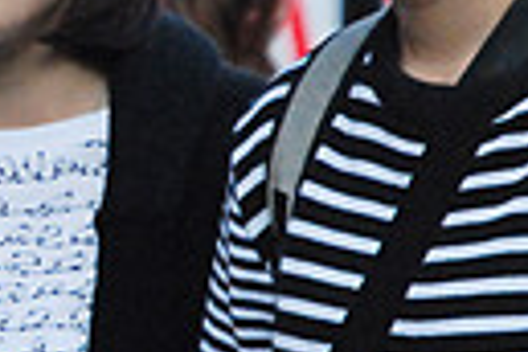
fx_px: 14731
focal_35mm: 1004
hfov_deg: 2.1
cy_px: 143
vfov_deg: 1.4
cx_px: -45
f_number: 5.6
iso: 1600
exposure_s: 1/750
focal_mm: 135
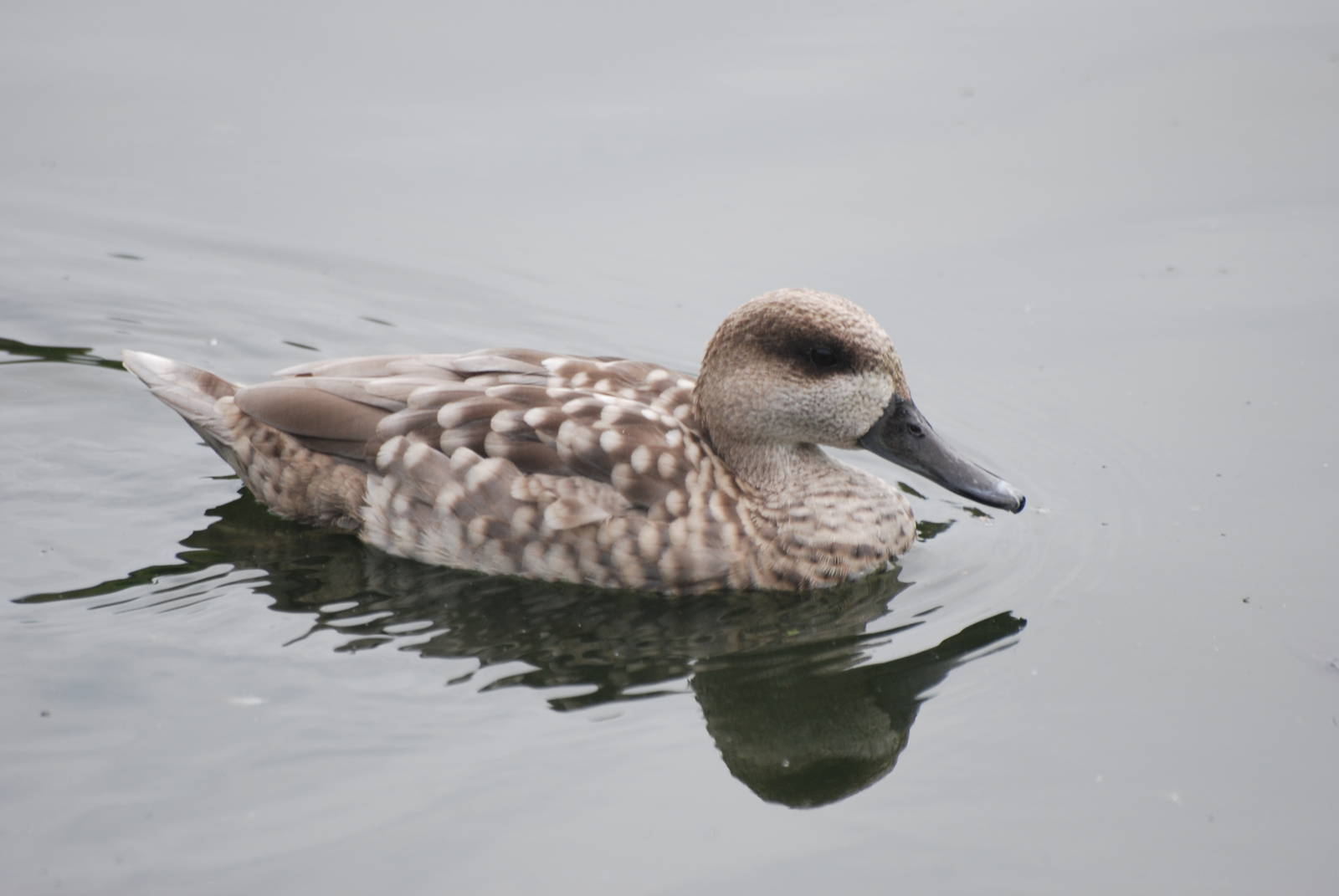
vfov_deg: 3.1
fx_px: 16757
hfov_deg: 4.6
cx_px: 670
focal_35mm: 450
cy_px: 448
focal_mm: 300
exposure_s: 1/500
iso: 280
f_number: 5.6
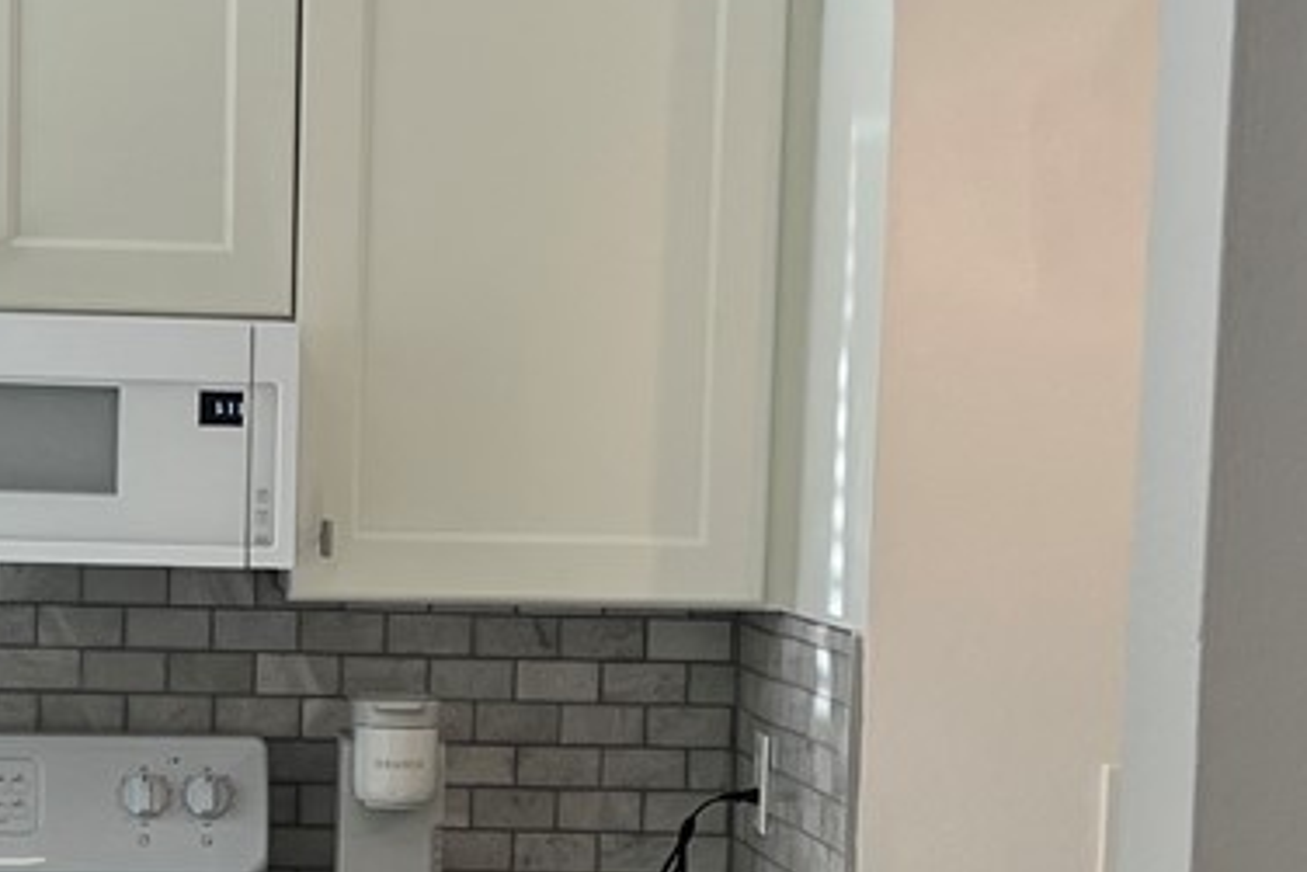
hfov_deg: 17.7
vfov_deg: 11.9
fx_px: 4177
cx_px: 351
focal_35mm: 115
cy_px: 764
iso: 50
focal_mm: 5.7
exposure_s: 1/328
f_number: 1.5
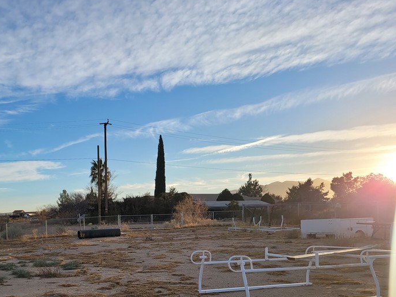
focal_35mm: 39
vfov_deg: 36.2
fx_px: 446
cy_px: 214
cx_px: 124
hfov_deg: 46.9
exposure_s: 1/2094
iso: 40
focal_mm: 5.4
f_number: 1.8
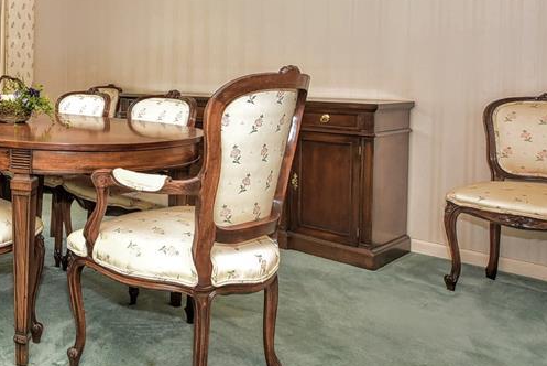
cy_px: 87
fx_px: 532
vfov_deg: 36.9
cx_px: -3
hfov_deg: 45.6
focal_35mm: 35
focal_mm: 17
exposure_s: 1/40
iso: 1000
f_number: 2.8
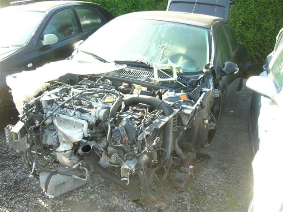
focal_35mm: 35
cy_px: 106
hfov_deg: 52.6
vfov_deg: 40.7
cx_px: 142
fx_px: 286
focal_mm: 5.8
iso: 71
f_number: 3
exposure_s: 1/79.8
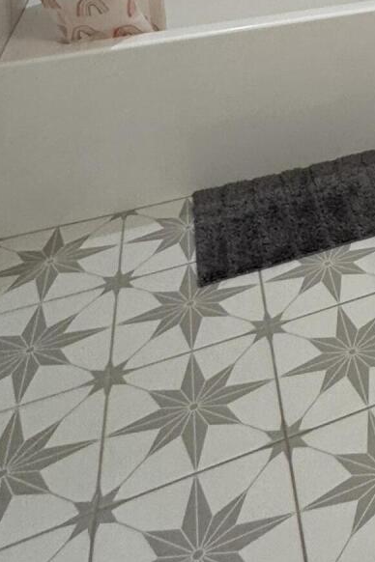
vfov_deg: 28.9
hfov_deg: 21.9
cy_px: -232
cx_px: 581
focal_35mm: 50
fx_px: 781
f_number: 2.2
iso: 200
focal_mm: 2.22
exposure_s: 1/120
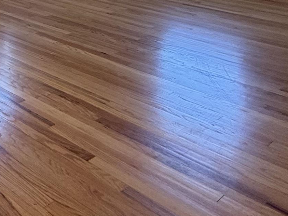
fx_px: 424
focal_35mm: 51
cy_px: -68
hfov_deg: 29.9
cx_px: -86
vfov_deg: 24.7
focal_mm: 2.22
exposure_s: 1/120
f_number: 2.2
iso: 200
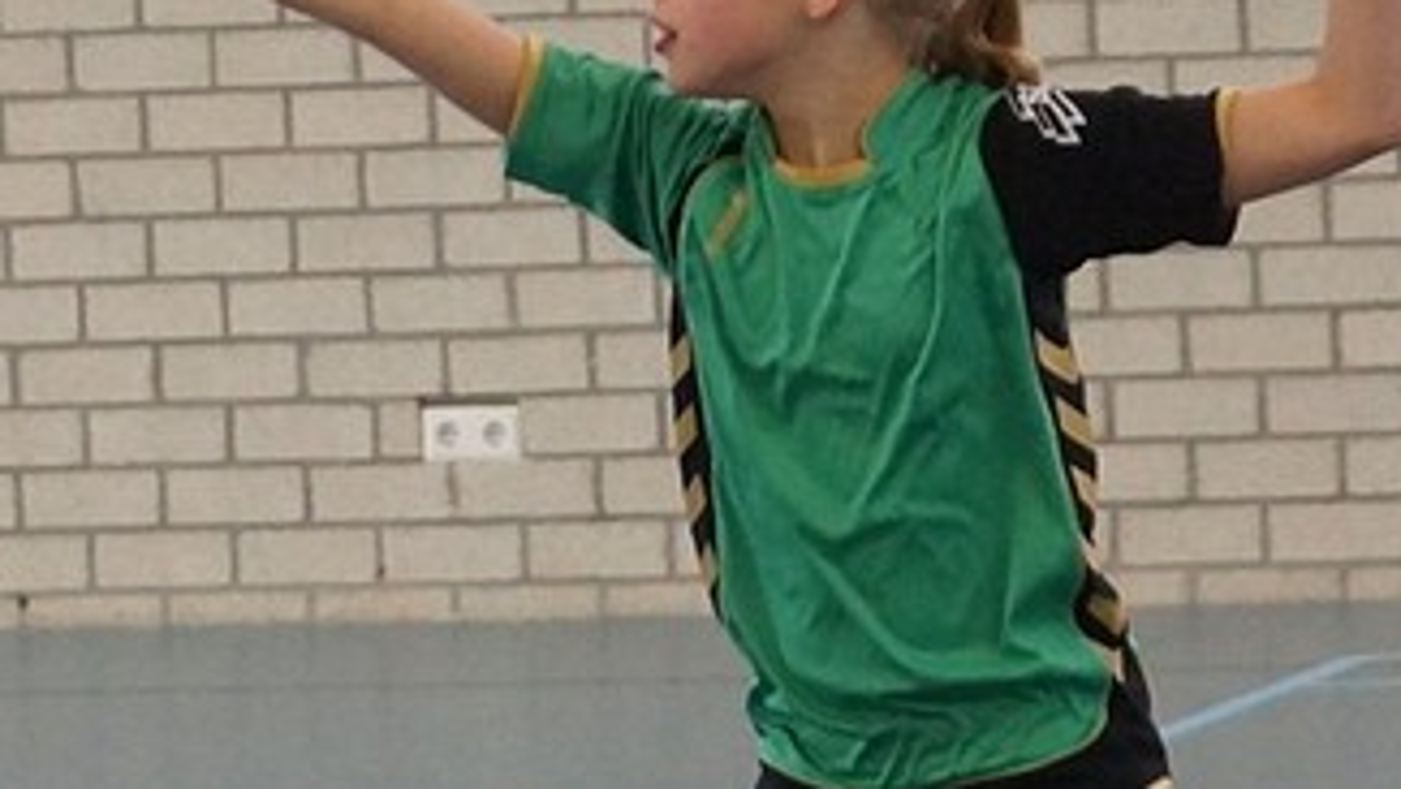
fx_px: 9215
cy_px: 664
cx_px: 793
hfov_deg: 8.7
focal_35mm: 248
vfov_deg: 4.9
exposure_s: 1/200
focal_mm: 50
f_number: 3.2
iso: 800
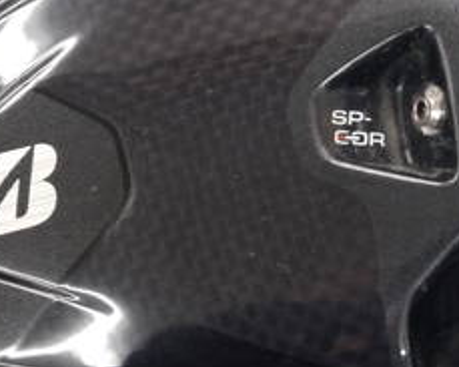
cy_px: 172
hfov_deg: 8.4
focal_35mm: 229
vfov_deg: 6.8
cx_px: 196
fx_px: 3110
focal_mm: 42
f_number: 5.6
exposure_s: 1/50
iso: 800
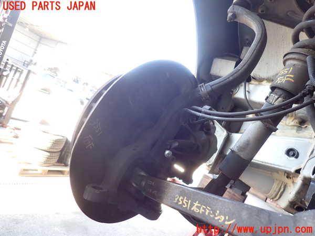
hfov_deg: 69.4
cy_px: 118
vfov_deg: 54.9
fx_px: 227
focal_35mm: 25
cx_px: 158
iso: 160
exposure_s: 1/60
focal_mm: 4.5
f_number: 2
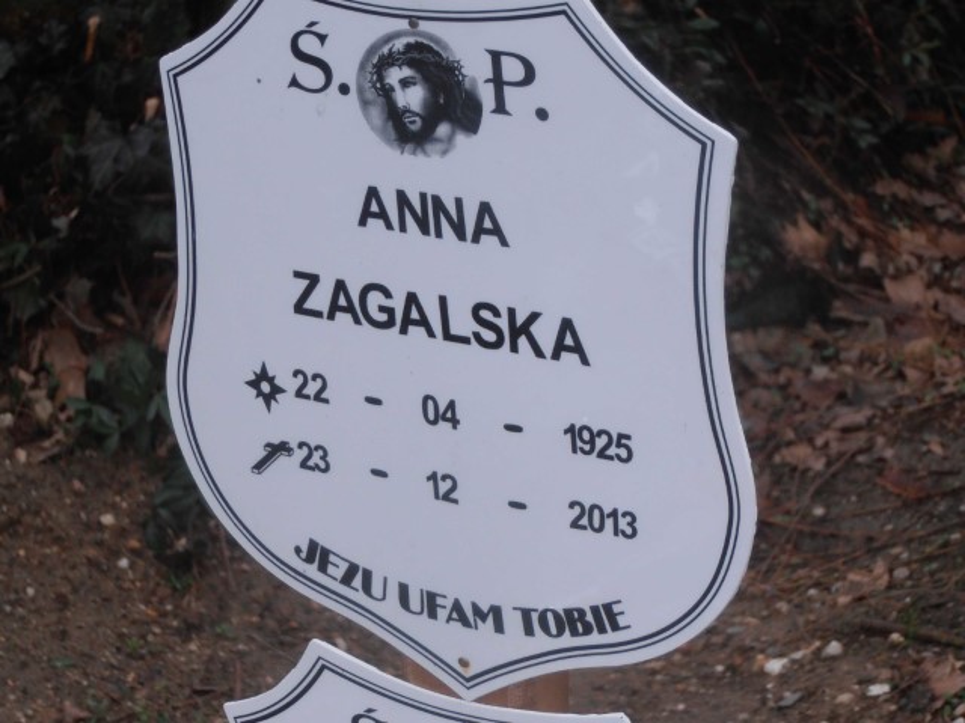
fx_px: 3847
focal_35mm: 138
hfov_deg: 14.3
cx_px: 482
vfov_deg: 10.7
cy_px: 362
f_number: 5.8
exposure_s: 1/80
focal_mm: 24.39
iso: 125
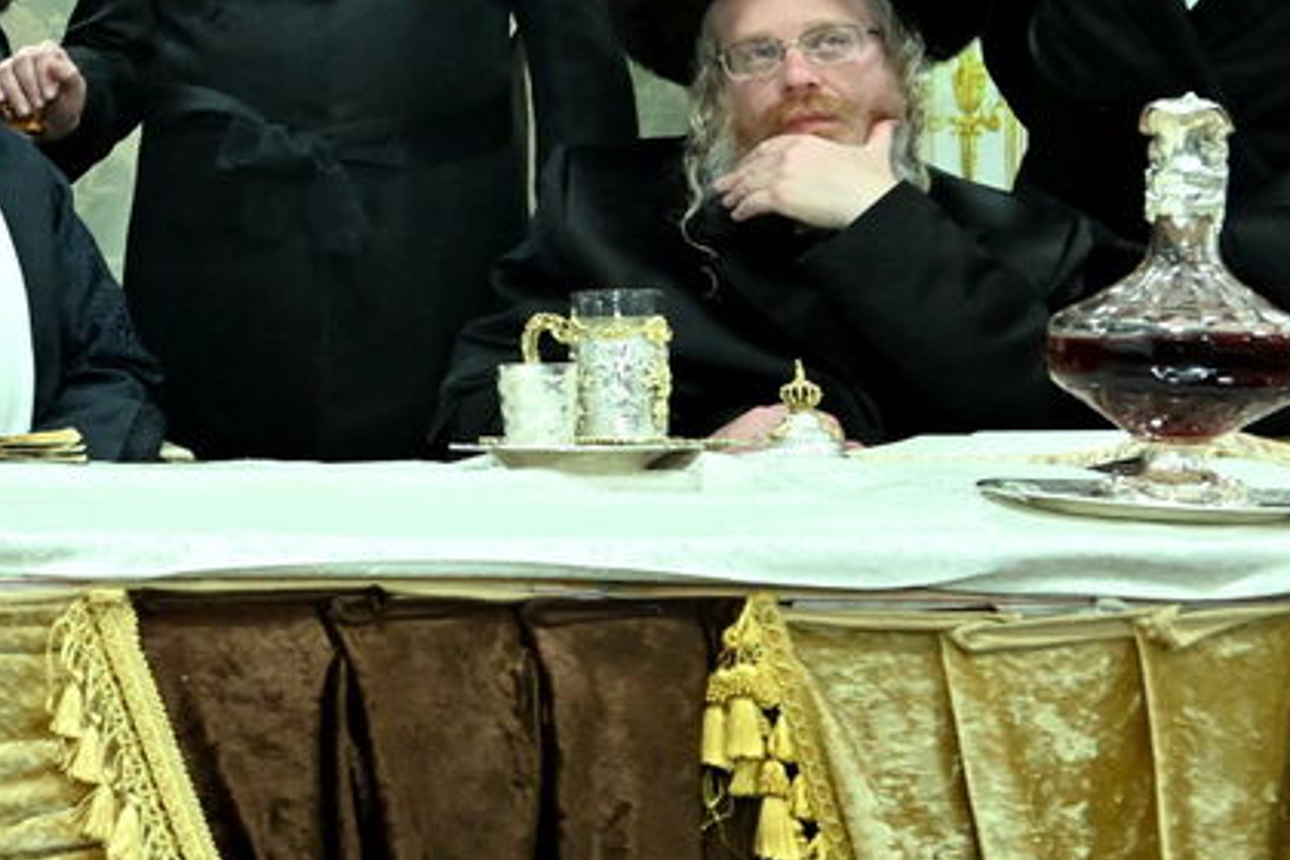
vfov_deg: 17.0
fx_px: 2866
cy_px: 217
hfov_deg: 20.6
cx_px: -780
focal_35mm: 80
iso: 4000
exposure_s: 1/200
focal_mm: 24
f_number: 5.6
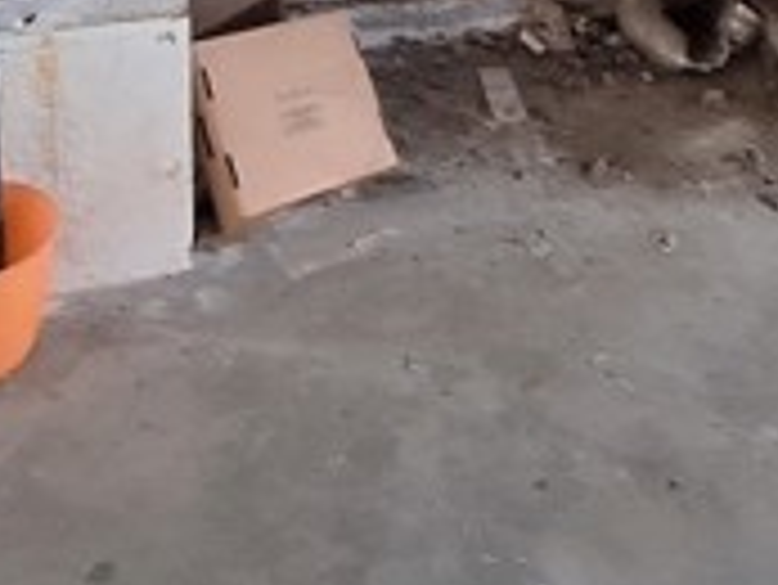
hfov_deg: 39.1
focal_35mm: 48
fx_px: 1080
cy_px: -279
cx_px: 526
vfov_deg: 24.2
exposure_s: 1/24
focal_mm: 1.74
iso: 400
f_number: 2.2
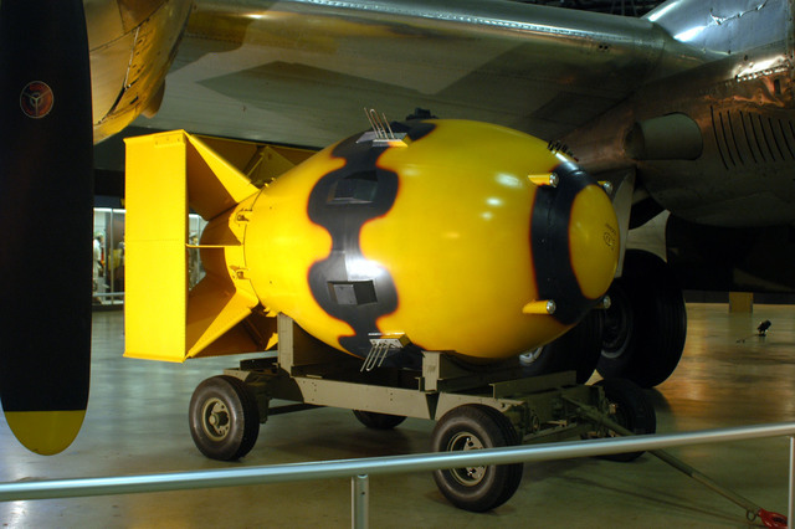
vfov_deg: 31.9
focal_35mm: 42
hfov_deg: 46.4
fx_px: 927
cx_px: 398
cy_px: 264
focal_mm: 28
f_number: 3.5
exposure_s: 1/6
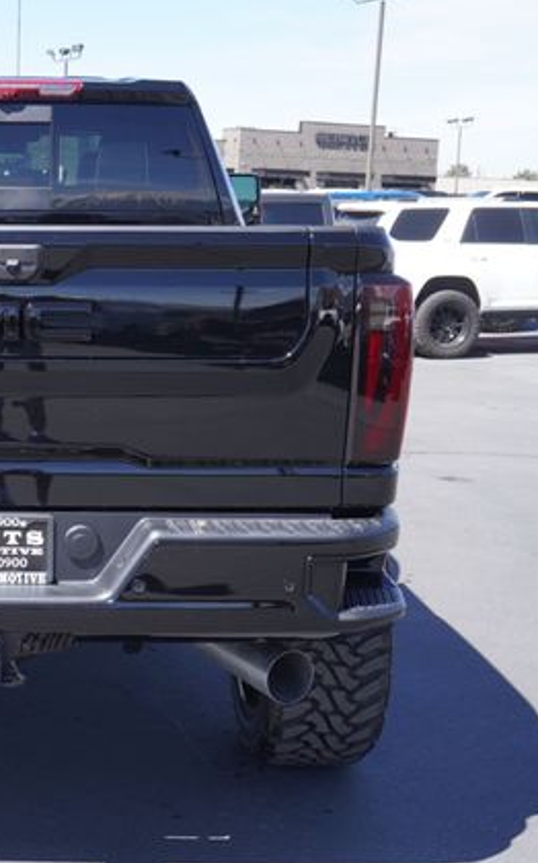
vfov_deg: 36.3
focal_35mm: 56
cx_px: -12
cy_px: 434
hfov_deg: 22.2
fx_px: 1316
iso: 100
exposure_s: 1/160
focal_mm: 24
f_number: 6.3
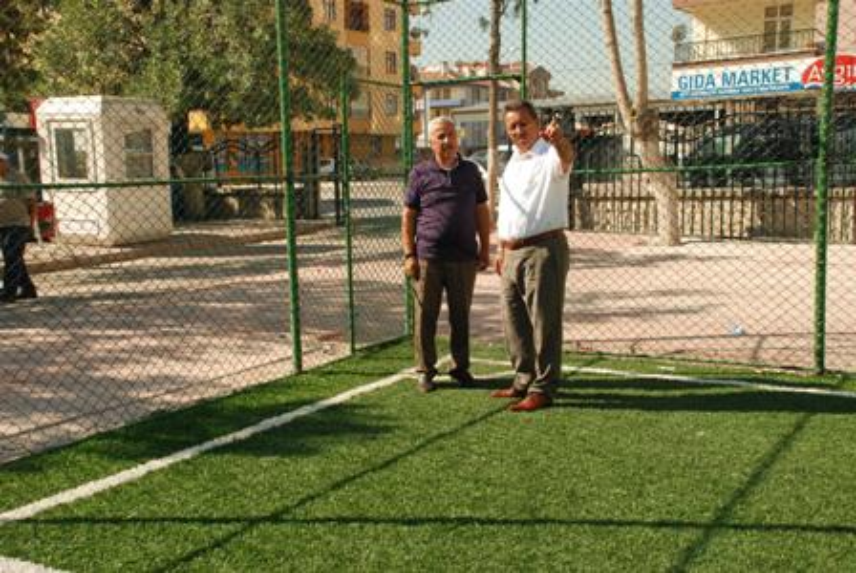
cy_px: 286
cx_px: 428
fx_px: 1000
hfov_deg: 46.3
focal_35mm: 42
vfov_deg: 32.0
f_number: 11
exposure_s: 1/500
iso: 640
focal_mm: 28
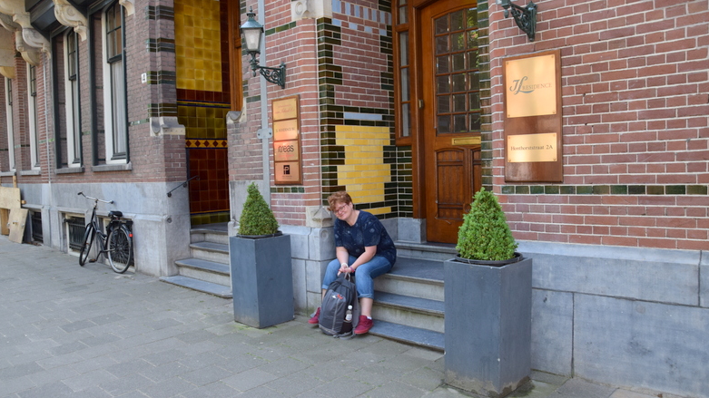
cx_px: 350
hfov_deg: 66.1
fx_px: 545
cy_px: 201
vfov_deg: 40.2
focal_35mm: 29
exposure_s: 1/125
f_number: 6.3
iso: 400
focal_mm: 18
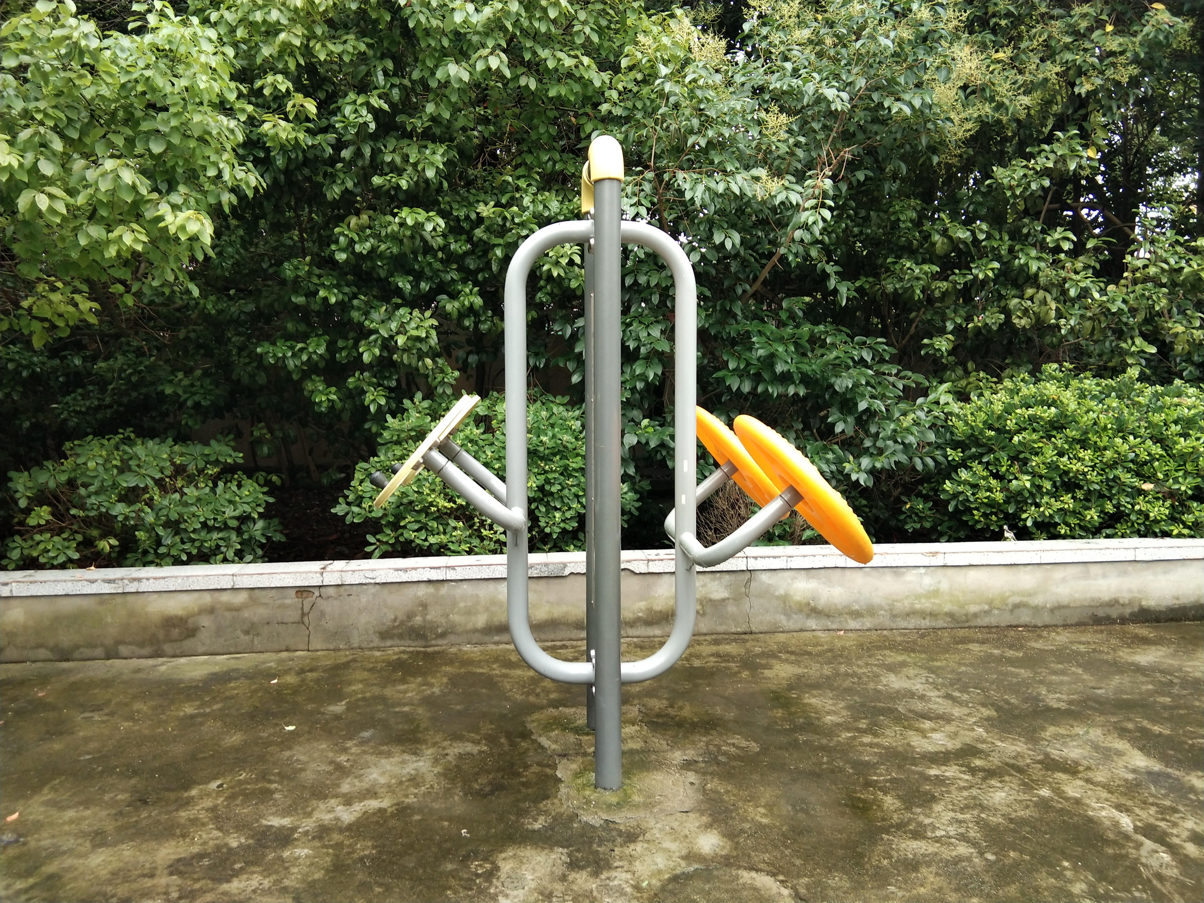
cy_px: 452
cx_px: 602
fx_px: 1078
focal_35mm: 31
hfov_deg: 58.4
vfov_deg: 45.4
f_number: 2.2
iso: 80
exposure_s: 1/100
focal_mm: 3.69
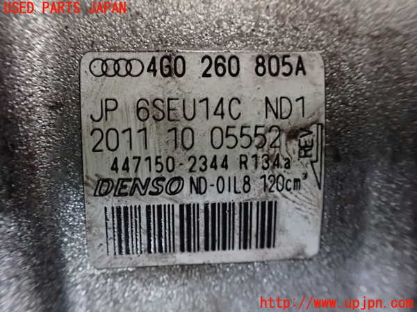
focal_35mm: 30
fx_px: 361
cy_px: 156
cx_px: 208
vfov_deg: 46.8
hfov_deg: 60.0
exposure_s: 1/25
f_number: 2.3
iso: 1600
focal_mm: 5.4
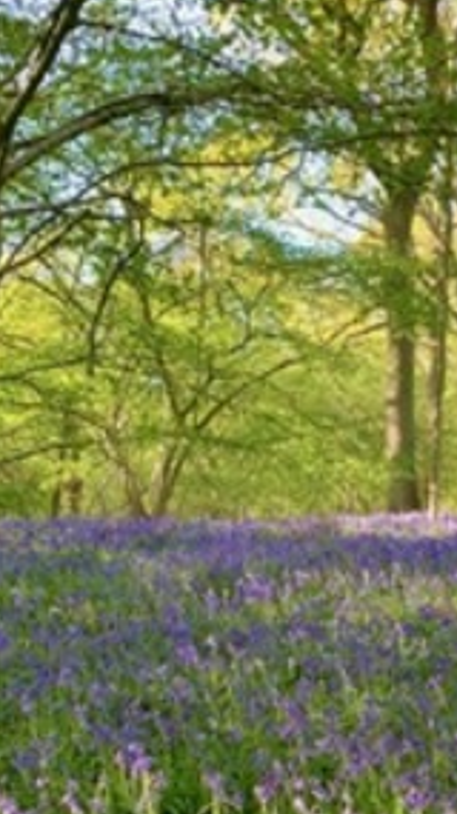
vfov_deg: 36.9
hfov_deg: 22.3
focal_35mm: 53
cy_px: 718
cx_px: 357
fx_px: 1143
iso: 64
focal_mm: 4.25
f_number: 1.8
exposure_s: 1/121
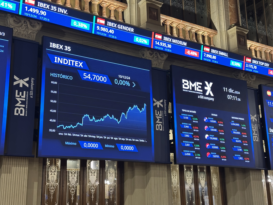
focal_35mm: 48
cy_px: 102
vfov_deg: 30.3
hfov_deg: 39.7
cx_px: 136
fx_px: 379
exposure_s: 1/40
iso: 250
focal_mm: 6.86
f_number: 1.78
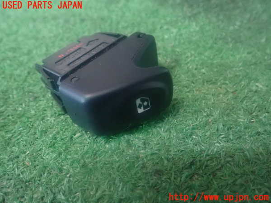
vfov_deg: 46.8
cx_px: 136
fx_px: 235
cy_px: 102
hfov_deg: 60.0
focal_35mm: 30
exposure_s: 1/30
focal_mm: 5.5
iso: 1600
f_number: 2.3
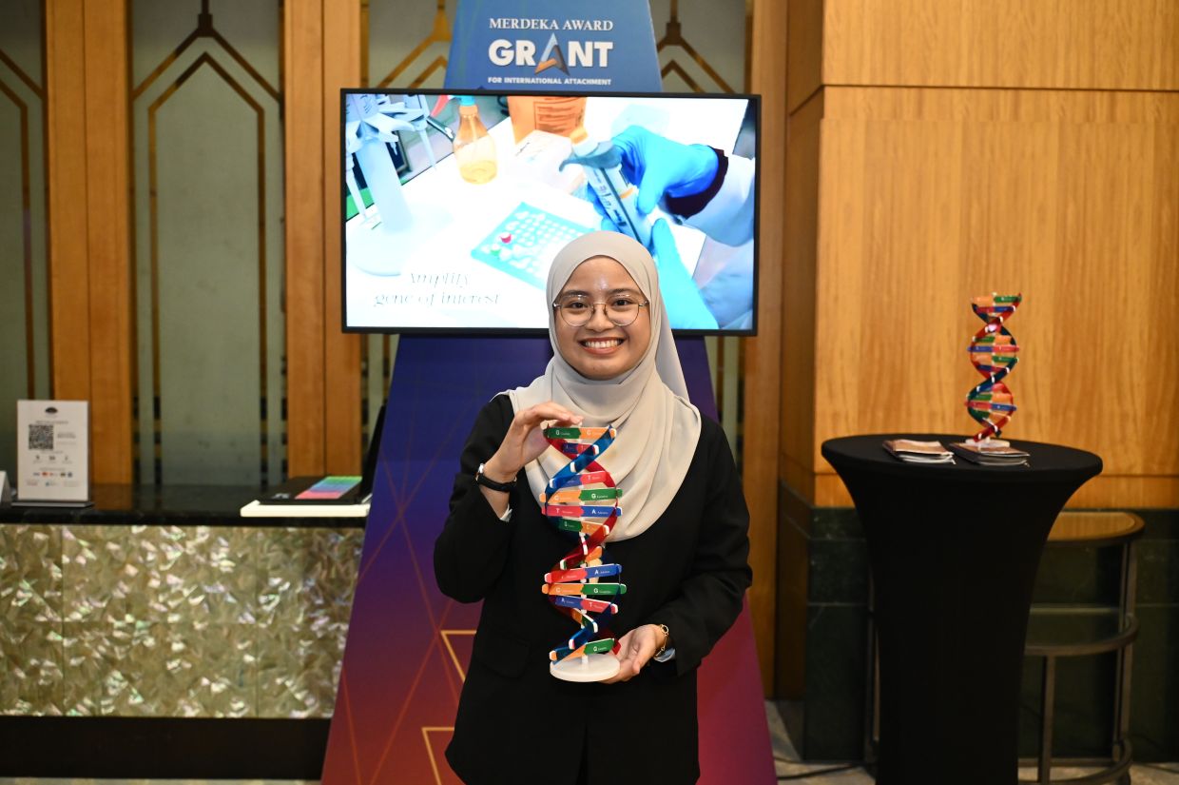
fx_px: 1096
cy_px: 392
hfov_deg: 56.5
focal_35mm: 34
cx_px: 590
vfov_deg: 39.4
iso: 5000
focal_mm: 33.5
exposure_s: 1/250
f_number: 2.8
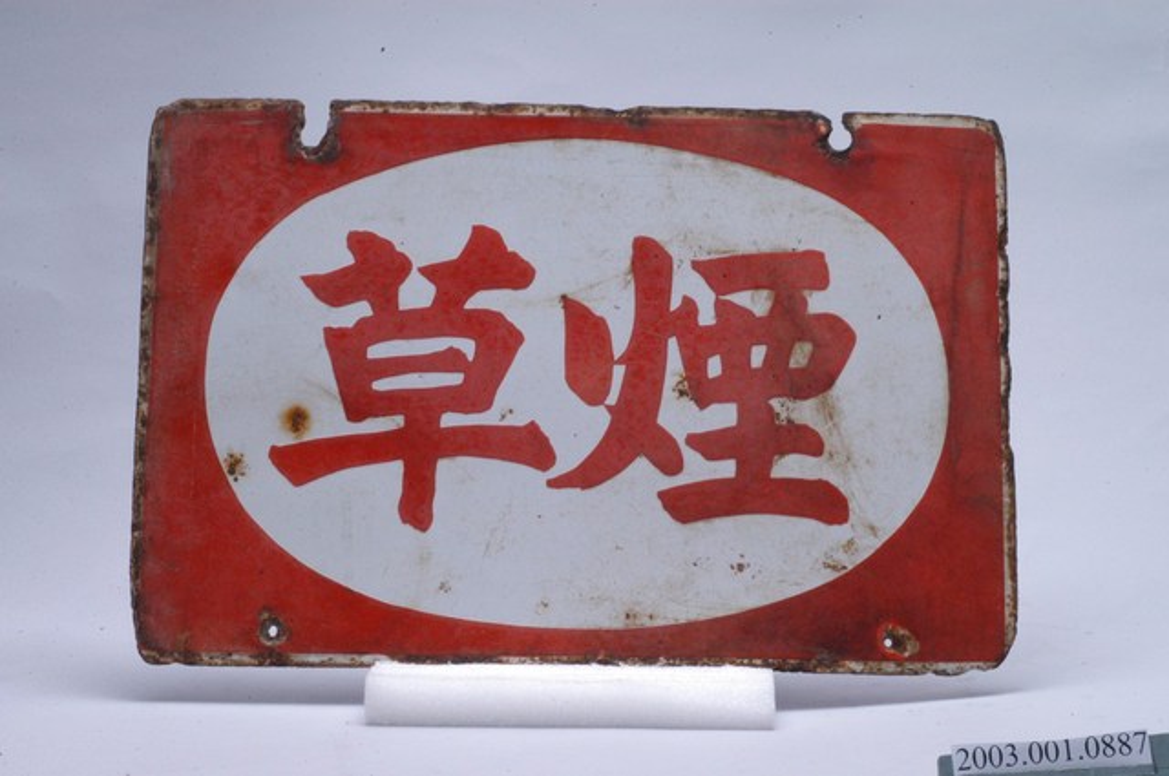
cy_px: 388
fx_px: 2919
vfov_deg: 15.1
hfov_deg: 22.6
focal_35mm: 90
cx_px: 584
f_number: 32
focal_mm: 60
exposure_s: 1/125
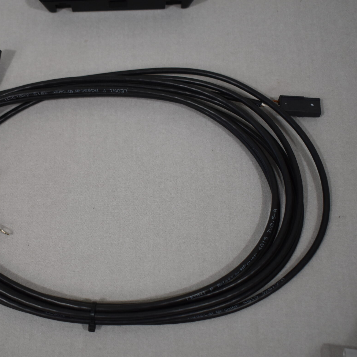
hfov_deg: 28.0
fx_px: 708
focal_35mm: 61
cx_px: 104
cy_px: 185
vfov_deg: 28.3
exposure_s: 1/250
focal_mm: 29
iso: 500
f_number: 4.2
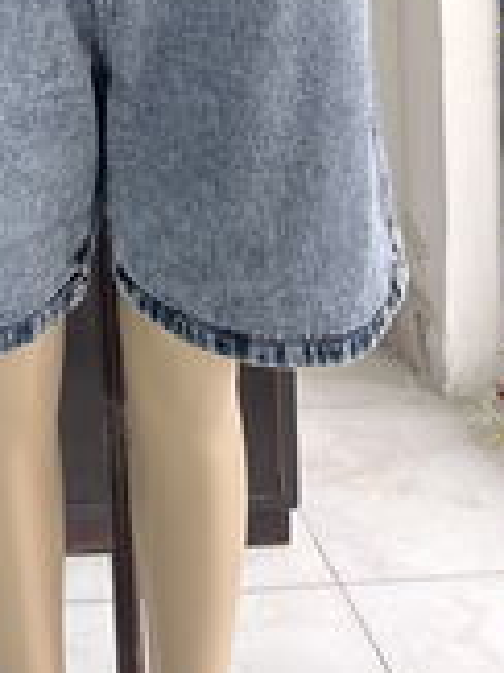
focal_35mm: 85
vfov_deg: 19.8
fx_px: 1652
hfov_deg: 15.8
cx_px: -264
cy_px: -349
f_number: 1.6
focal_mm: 5.1
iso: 80
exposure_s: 1/100
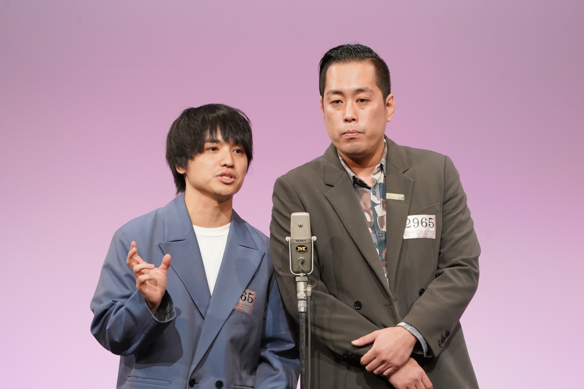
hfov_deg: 6.1
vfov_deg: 4.1
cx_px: 292
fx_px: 5450
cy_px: 194
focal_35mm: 336
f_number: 5.6
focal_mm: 336
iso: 5000
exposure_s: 1/160
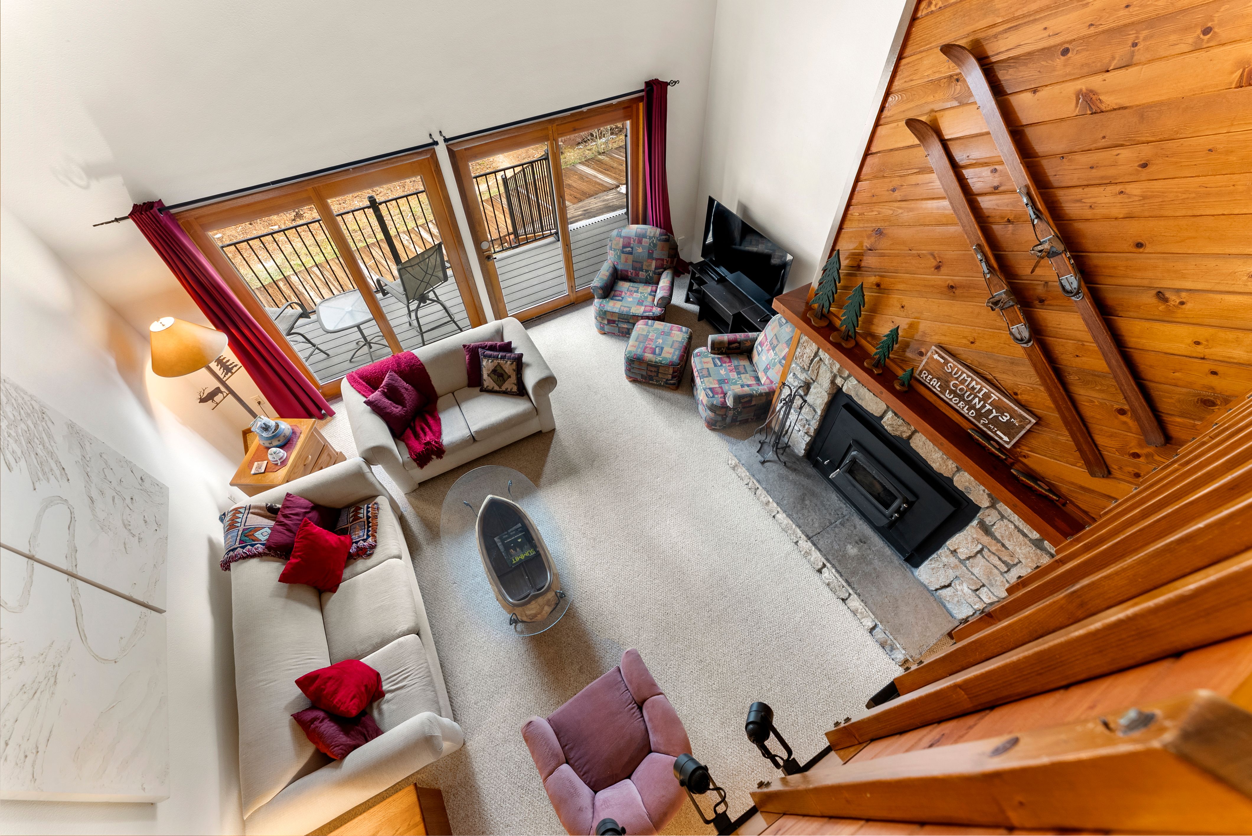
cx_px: 626
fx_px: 487
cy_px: 418
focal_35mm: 14
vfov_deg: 81.3
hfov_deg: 104.2
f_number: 7.1
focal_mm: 14
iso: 200
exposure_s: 1
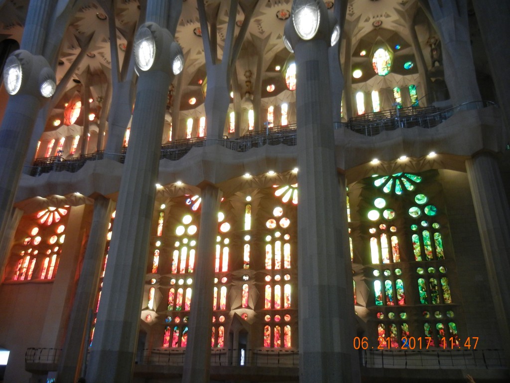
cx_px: 255
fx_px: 442
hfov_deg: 60.0
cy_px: 192
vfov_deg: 46.8
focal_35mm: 30
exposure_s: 1/29.7
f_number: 3.5
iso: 400
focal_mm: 5.4
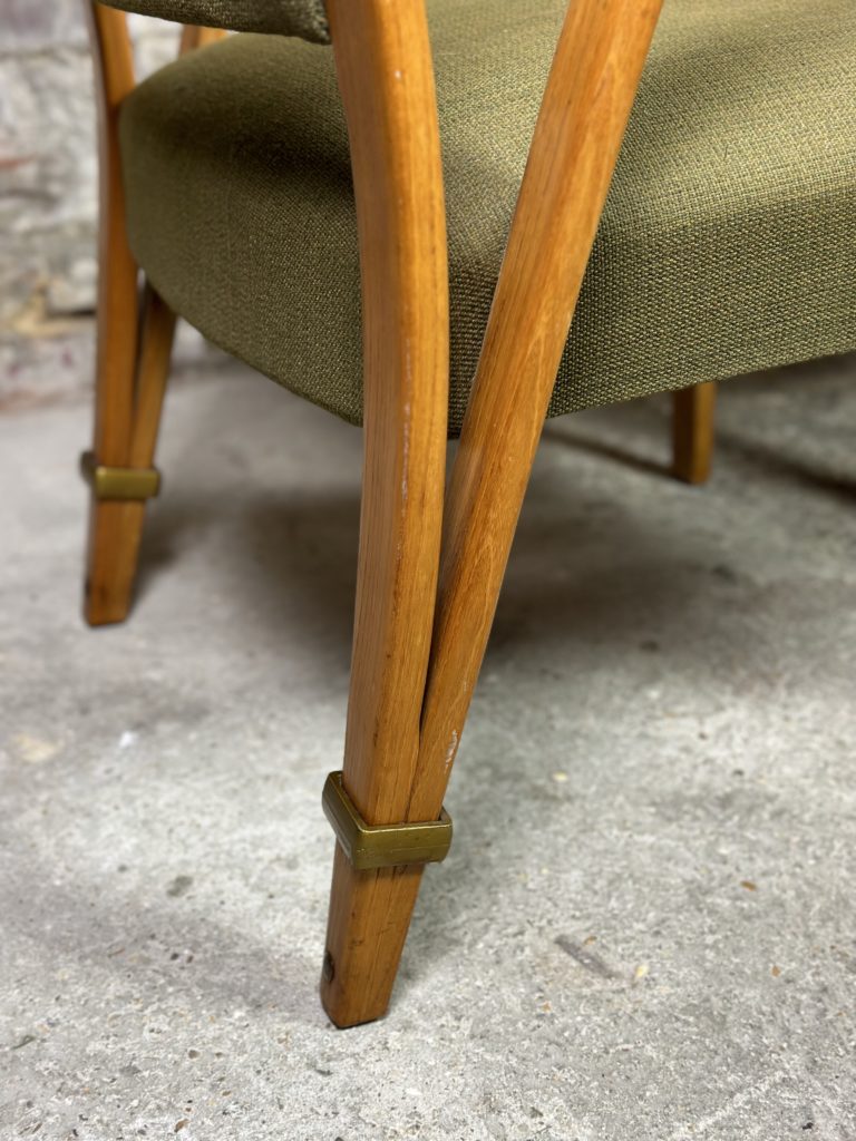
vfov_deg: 39.7
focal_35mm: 48
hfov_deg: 30.3
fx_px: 1583
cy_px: 570
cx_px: 428
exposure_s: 1/50
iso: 200
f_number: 1.78
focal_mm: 6.86
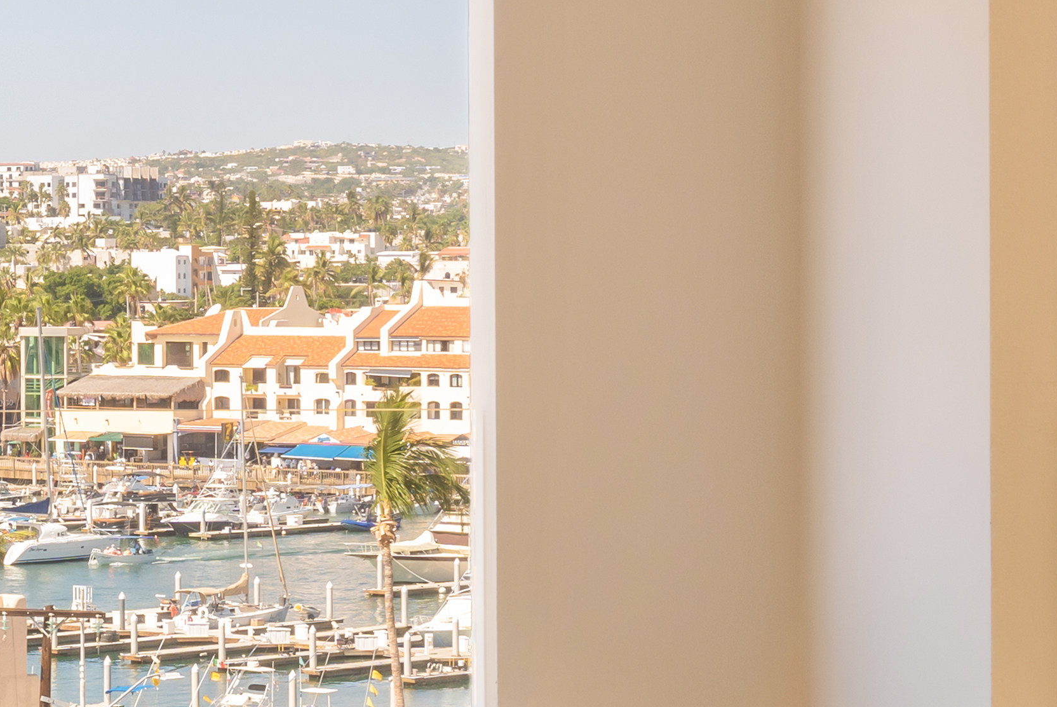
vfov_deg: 9.8
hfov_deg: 14.0
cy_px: 480
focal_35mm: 140
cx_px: -340
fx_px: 4113
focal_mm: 39
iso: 320
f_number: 13
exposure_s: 1/250
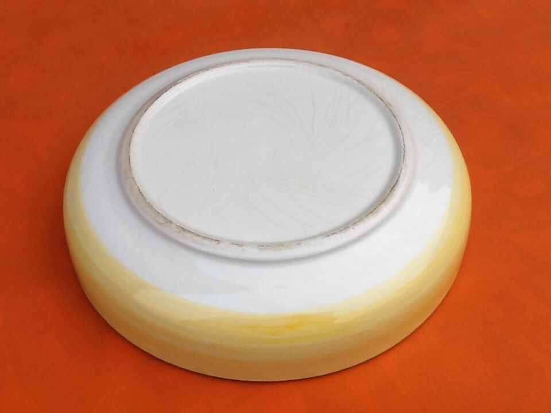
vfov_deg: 32.9
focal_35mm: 44
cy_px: 206
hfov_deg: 42.9
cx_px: 276
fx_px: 700
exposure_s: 1/177
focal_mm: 2.03
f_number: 2.4
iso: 40
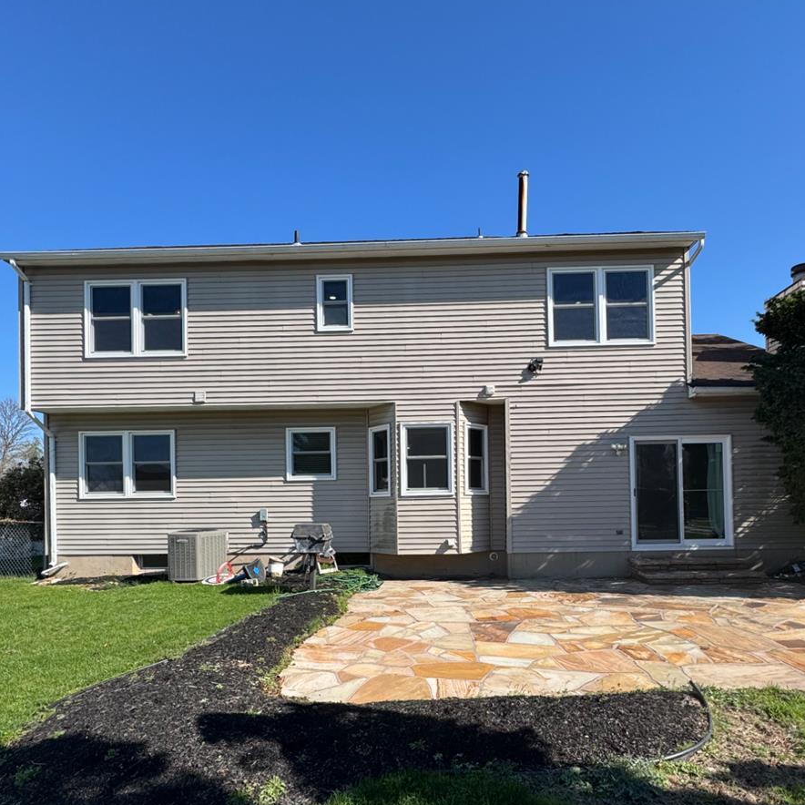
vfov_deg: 71.0
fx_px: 553
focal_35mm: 21
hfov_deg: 72.0
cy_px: 501
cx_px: 438
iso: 50
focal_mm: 2.22
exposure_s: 1/1506
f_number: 2.2
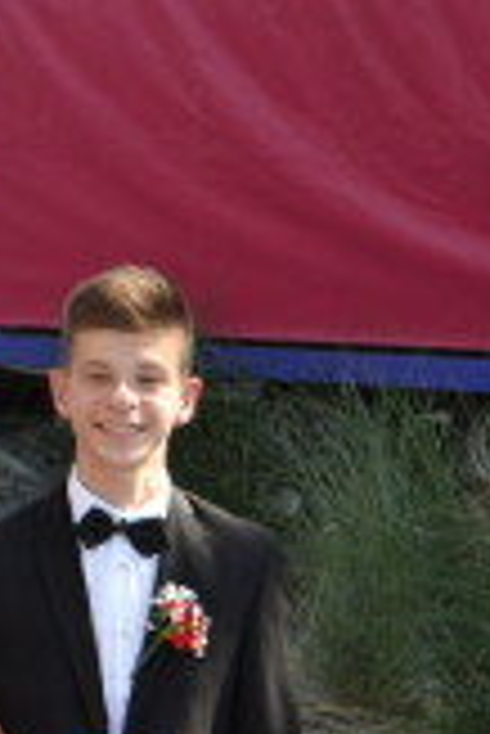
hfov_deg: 6.2
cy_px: 829
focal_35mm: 221
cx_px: -144
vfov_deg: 9.2
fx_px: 4502
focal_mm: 50
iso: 110
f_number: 5.6
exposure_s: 1/125
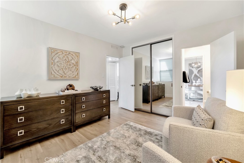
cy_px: 82
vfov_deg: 77.3
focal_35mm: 15
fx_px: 102
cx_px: 122
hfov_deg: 100.4
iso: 1250
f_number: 4
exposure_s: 1/320
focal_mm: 10
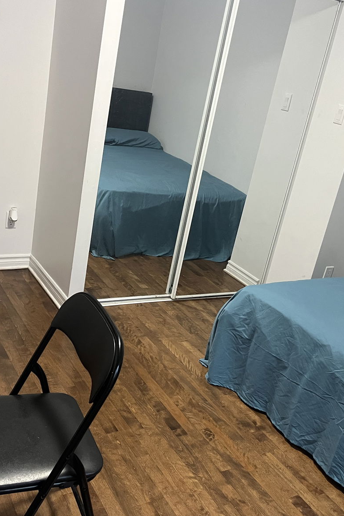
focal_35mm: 37
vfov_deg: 51.9
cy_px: 256
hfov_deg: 35.9
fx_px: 530
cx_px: 151
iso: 400
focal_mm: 5.1
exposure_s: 1/60
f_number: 1.6
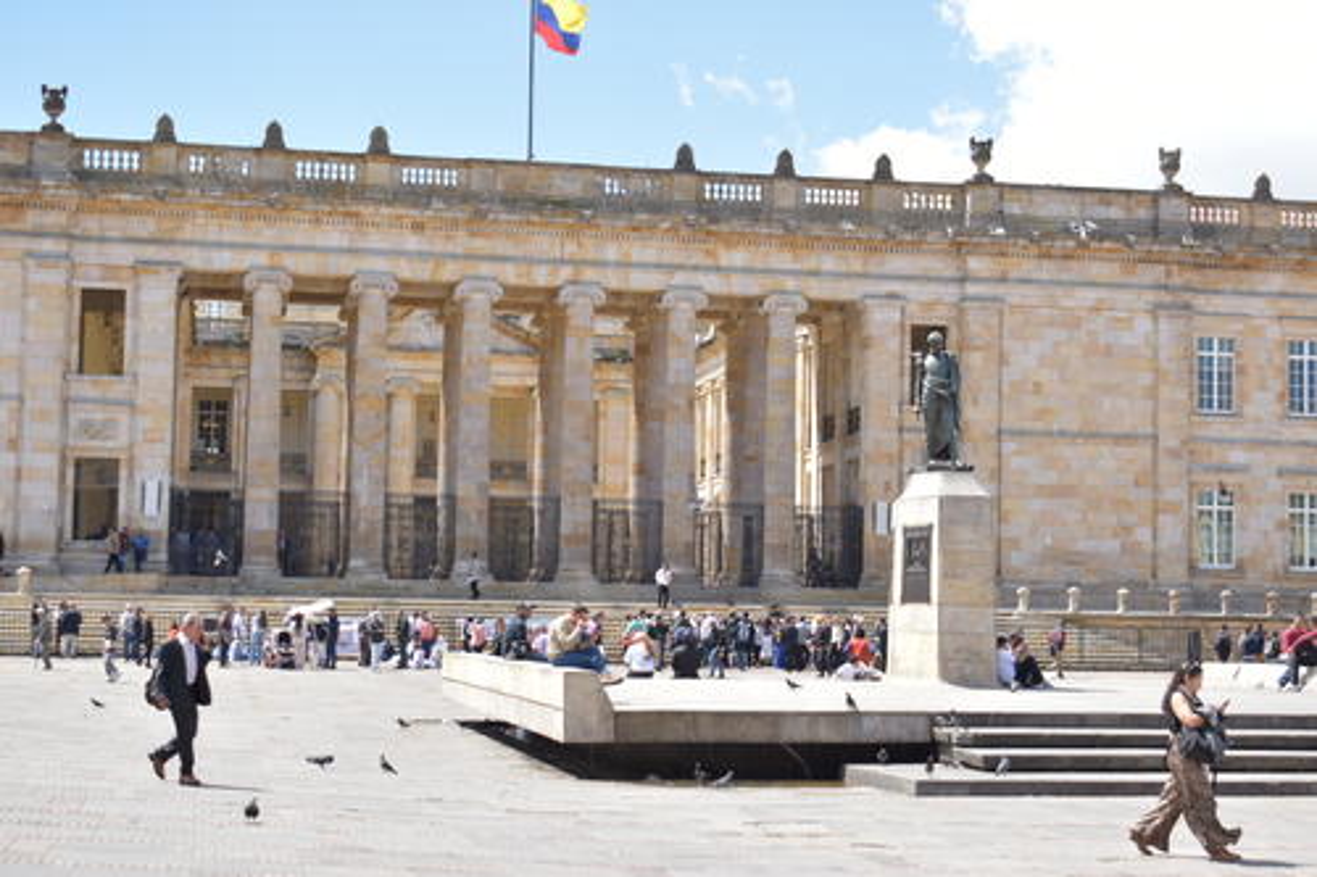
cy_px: 438
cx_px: 658
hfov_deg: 31.9
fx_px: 2304
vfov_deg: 21.6
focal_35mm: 63
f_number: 5.6
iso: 160
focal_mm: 42
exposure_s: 1/320
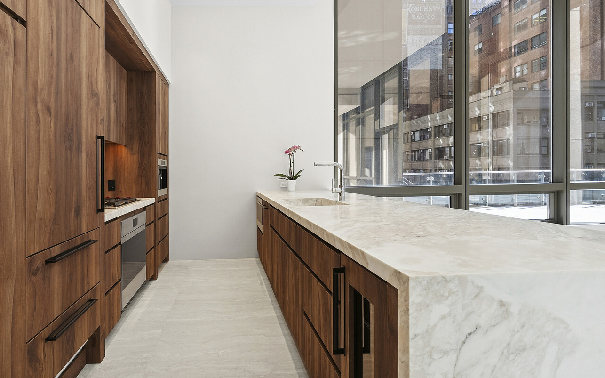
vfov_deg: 62.1
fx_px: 313
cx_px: 256
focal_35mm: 19
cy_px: 178
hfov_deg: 87.3
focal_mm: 16
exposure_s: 1/50
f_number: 14
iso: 800
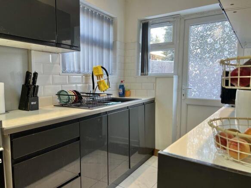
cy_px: 94
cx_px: 126
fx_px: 188
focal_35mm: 26
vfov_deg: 53.0
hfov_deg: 67.3
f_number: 1.5
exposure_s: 1/100
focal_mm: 5.7
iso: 64
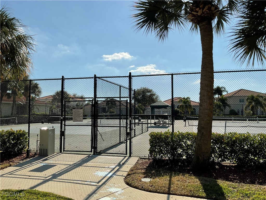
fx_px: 223
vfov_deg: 48.2
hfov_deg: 61.7
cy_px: 100
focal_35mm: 29
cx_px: 133
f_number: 1.8
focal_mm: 3
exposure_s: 1/4065
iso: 16
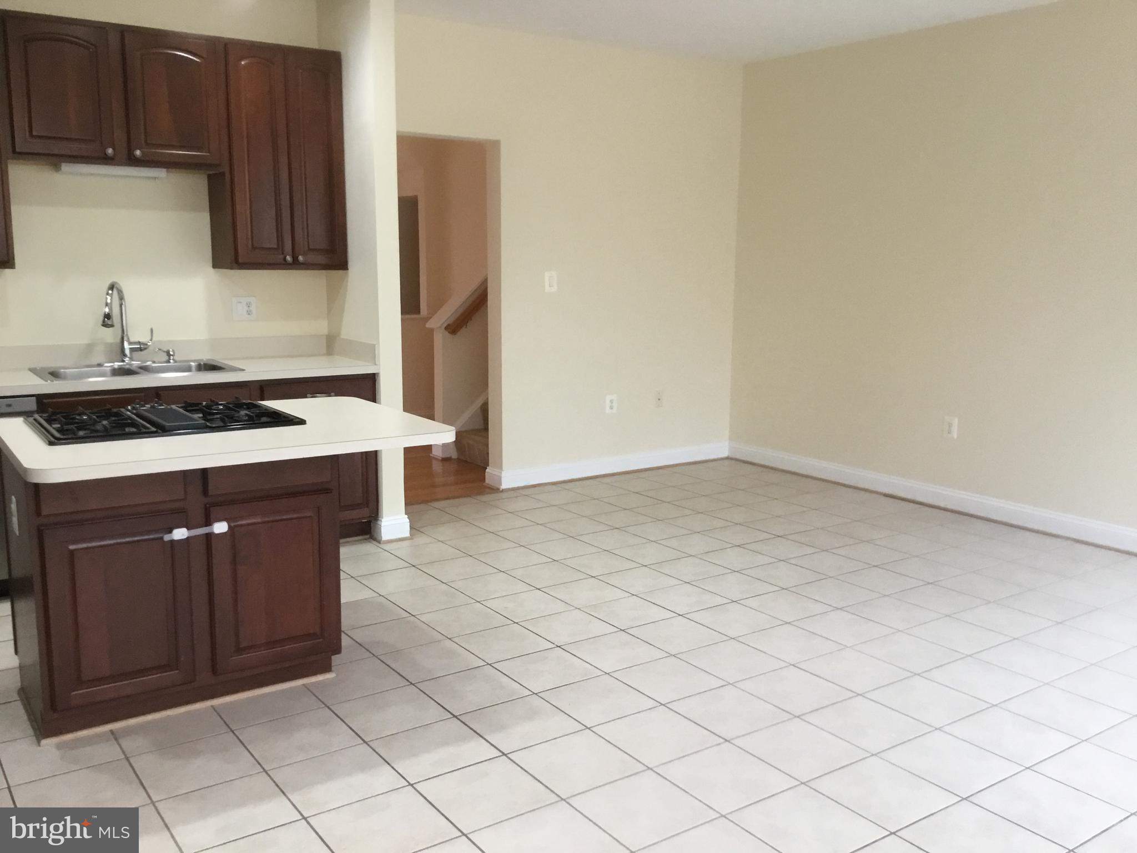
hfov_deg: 58.4
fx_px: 1018
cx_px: 568
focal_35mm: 31
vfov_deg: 45.4
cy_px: 426
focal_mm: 3.3
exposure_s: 1/30
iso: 100
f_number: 2.4
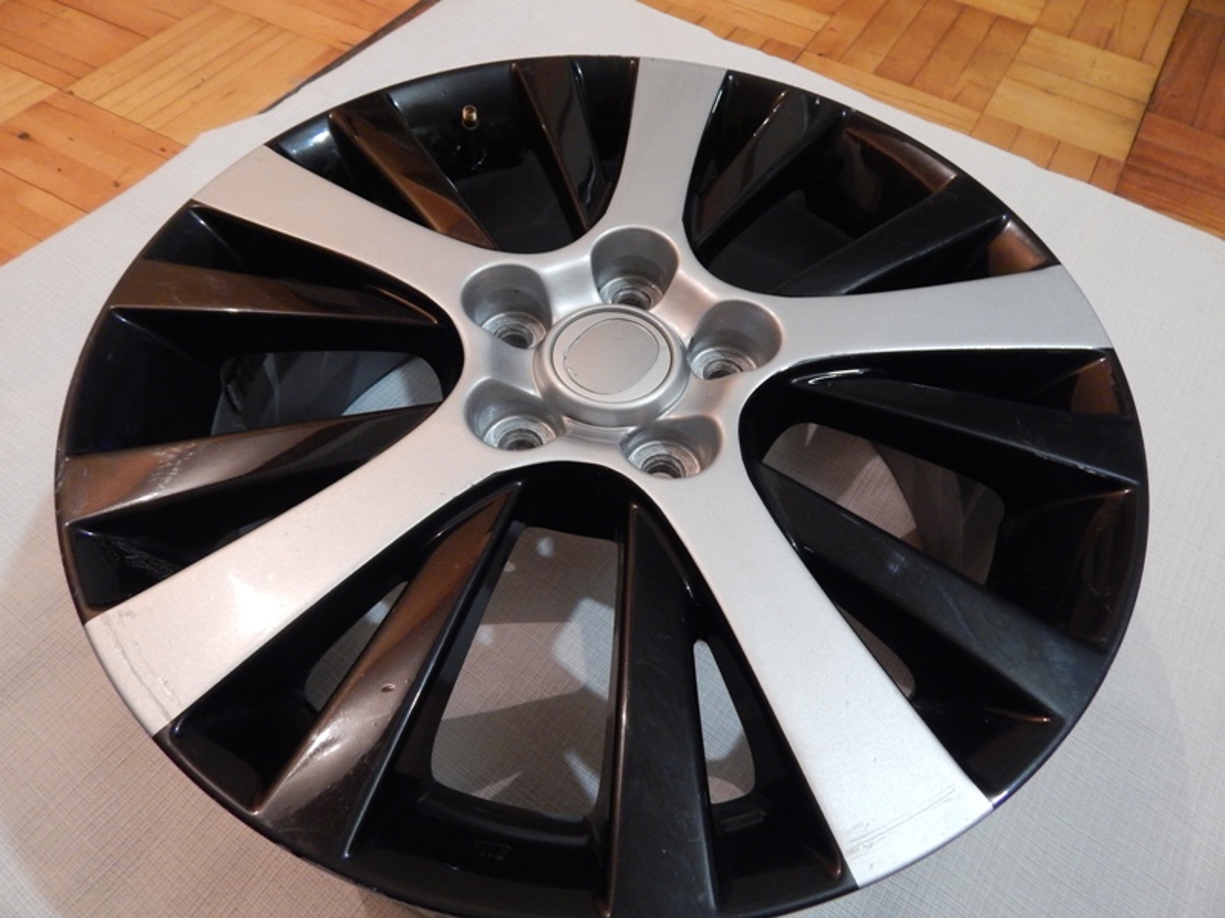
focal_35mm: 23
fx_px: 814
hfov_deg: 73.9
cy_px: 459
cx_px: 612
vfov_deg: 58.9
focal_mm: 4
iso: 450
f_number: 3
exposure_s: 1/8
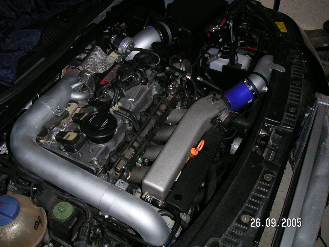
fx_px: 352
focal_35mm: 37
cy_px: 124
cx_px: 164
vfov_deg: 38.7
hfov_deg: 50.1
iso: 160
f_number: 2.8
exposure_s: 1/45
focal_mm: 5.7
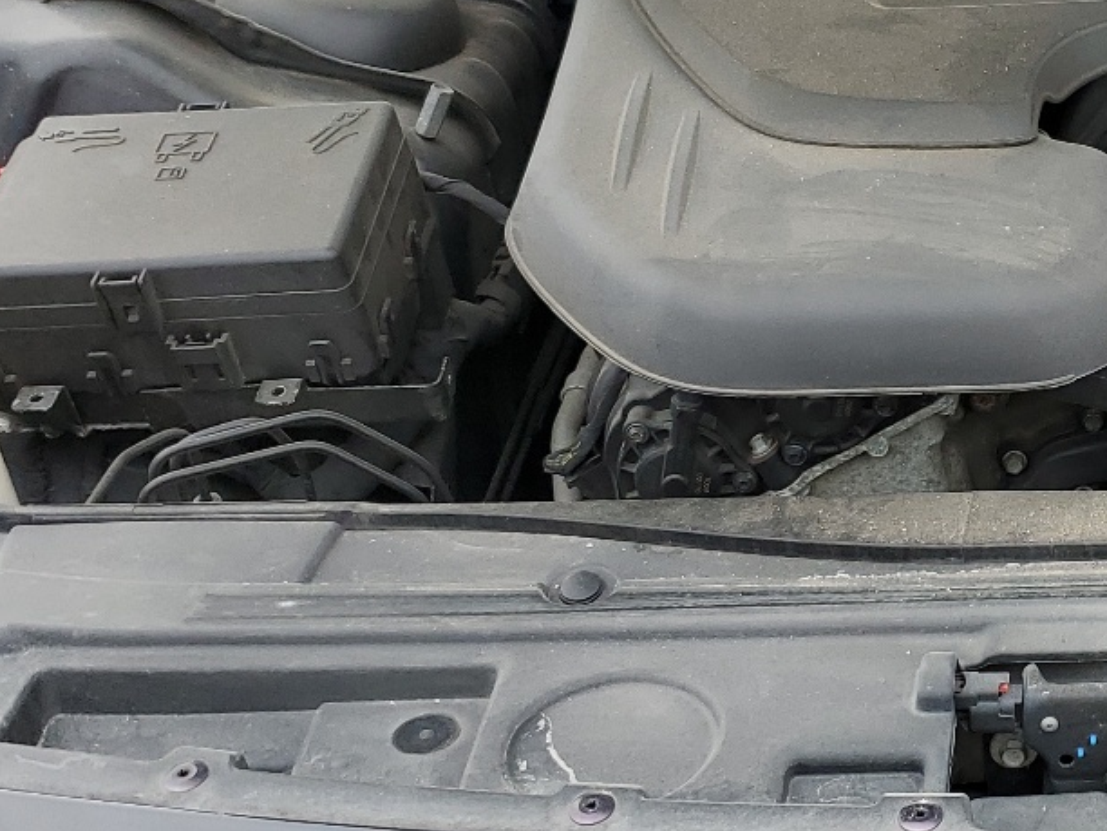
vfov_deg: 21.6
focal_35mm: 68
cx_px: 1154
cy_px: 360
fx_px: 2175
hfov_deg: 26.7
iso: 50
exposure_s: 1/667
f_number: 1.5
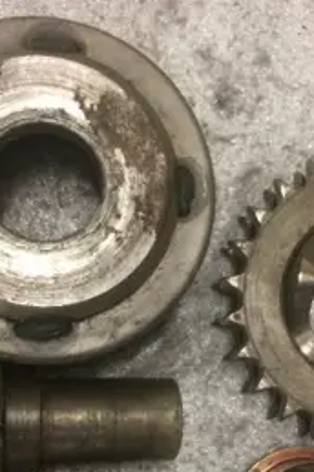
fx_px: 735
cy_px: 374
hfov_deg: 24.1
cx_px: 164
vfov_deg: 34.6
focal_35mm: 56
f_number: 2.2
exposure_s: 1/33
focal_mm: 4.15
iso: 250
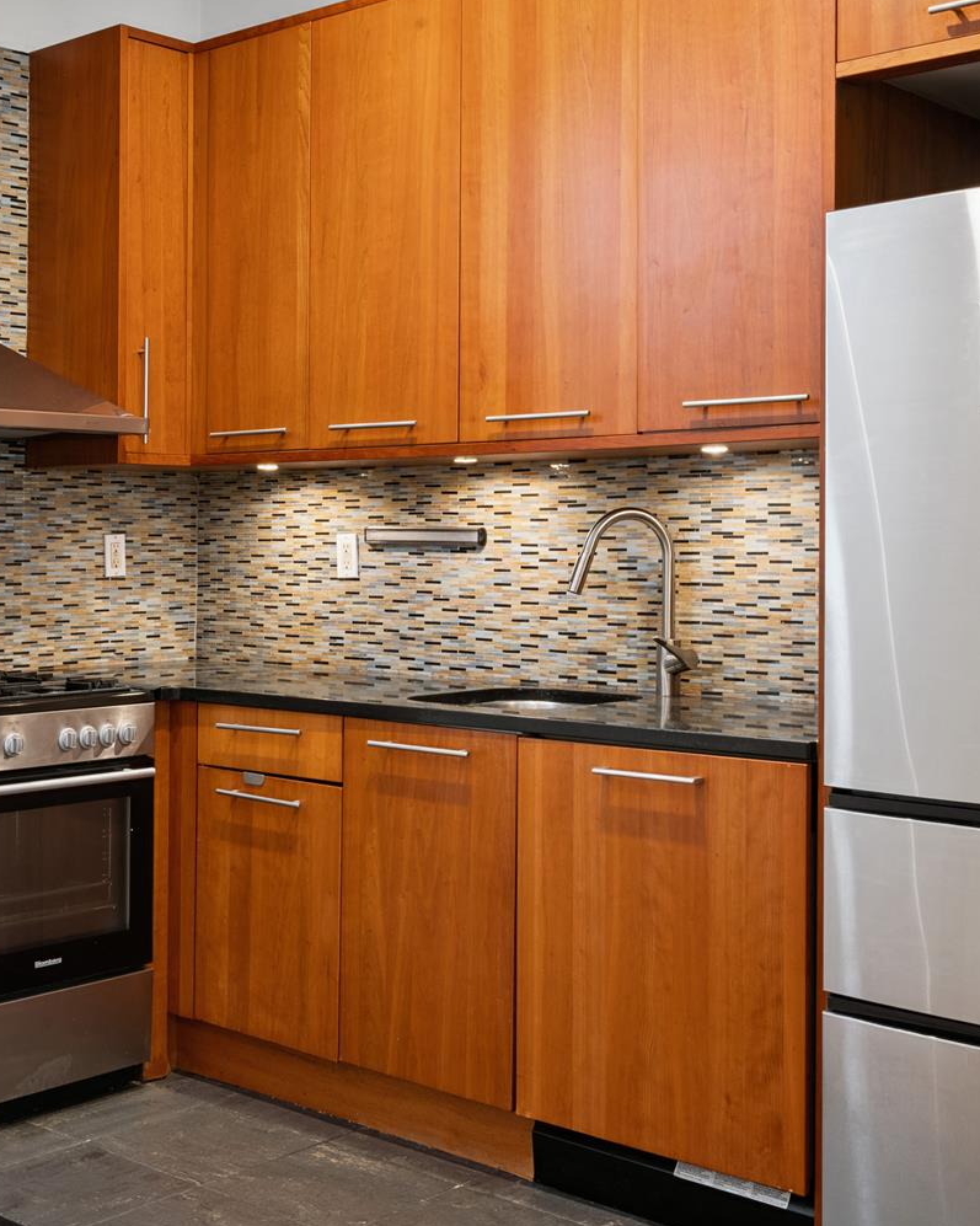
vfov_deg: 39.5
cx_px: 259
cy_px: 562
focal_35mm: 47
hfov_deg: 31.6
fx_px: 1705
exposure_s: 2.5
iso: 200
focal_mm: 26
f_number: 14
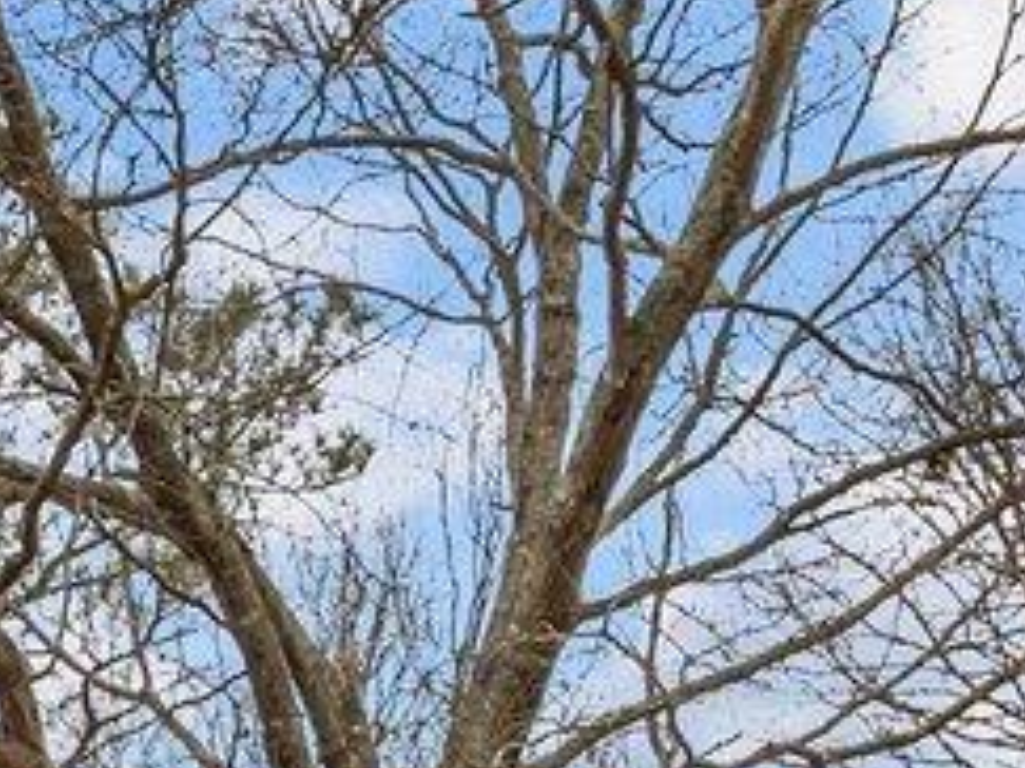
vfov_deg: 7.8
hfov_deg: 9.9
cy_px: 2152
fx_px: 5031
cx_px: -1586
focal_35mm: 170
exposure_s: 1/200
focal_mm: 21
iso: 250
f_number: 8
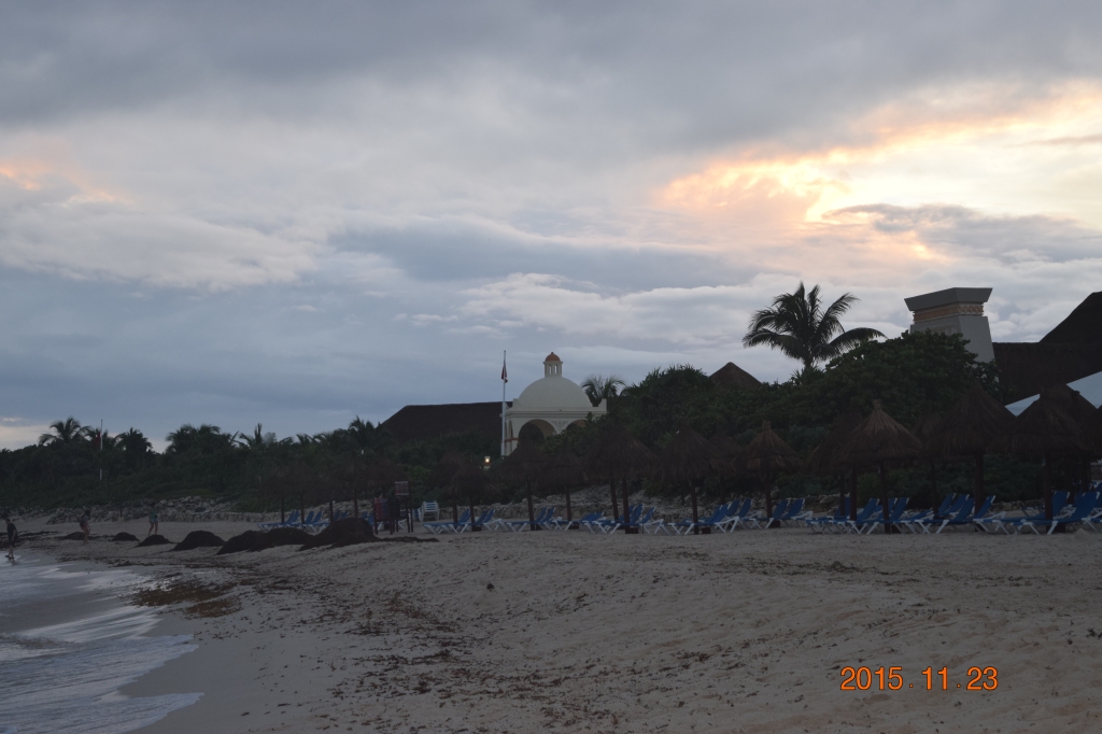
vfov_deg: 16.5
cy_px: 367
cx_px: 551
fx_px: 2524
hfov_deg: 24.6
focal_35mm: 82
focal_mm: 55
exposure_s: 1/125
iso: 560
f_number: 5.6
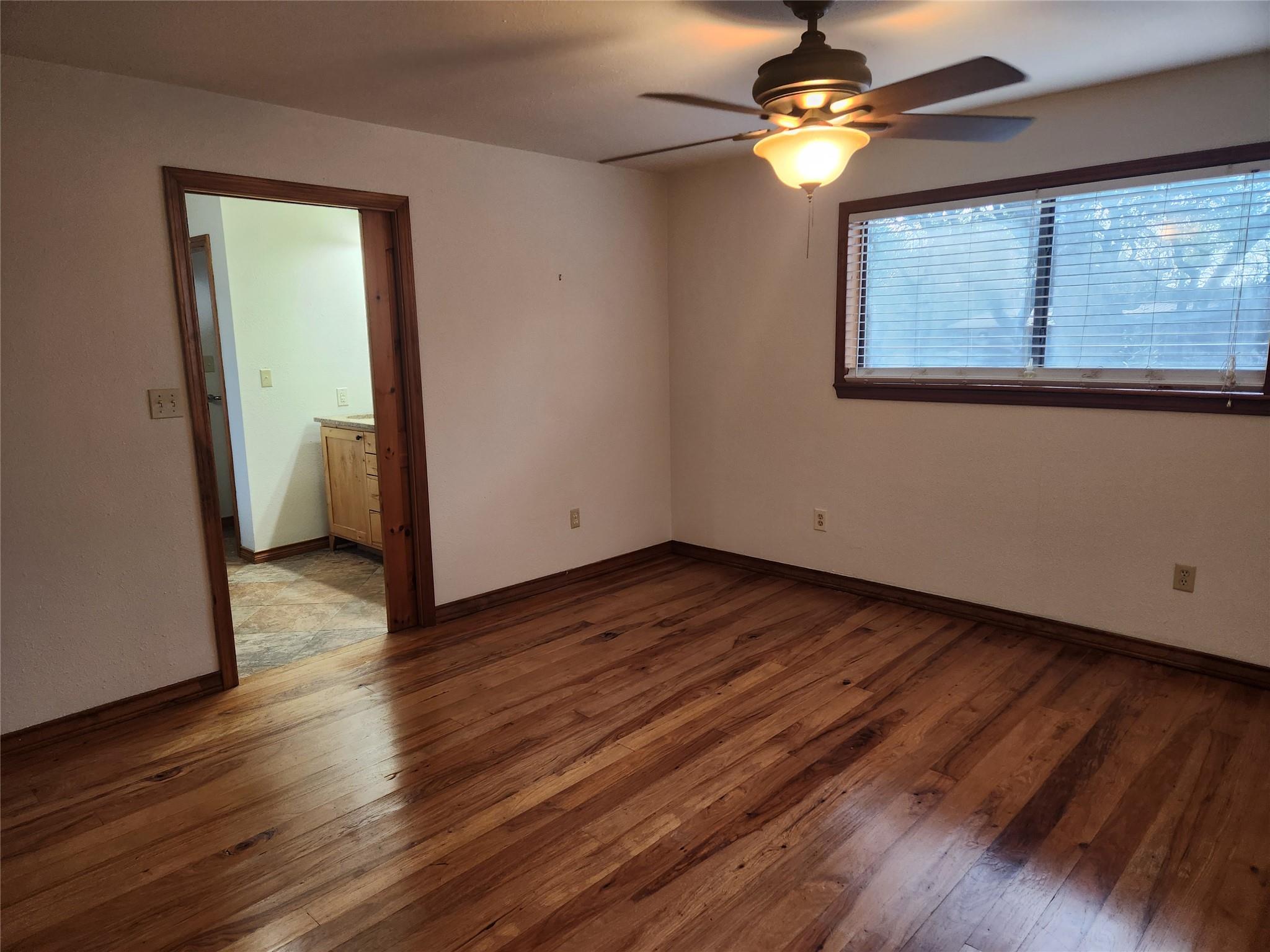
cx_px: 635
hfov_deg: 73.9
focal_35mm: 23
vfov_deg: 58.9
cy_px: 476
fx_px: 844
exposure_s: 1/180
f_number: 1.8
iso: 200
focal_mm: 5.4
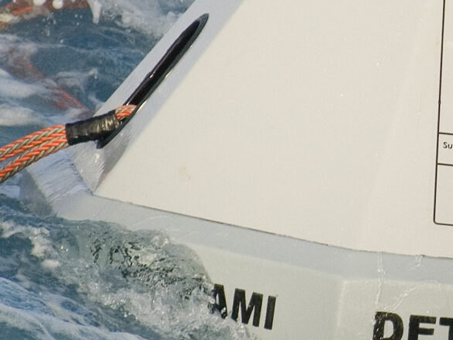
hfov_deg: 1.0
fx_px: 26474
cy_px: 154
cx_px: 483
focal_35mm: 2023
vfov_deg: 0.7
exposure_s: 1/1250
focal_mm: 400
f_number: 5.6
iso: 400
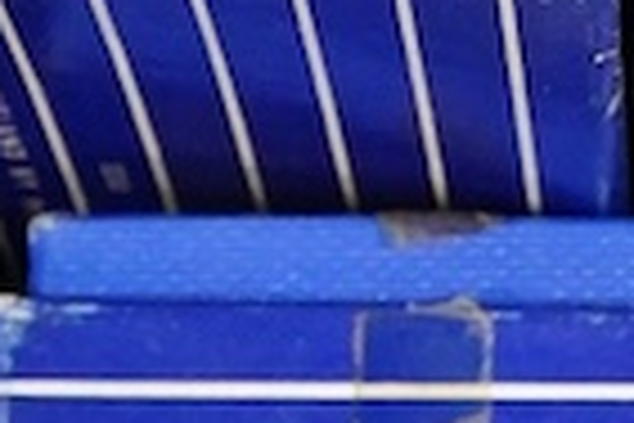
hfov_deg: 5.7
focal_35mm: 359
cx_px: 749
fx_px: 6322
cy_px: -351
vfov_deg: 3.8
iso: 2500
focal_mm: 30
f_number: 11
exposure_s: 1/80
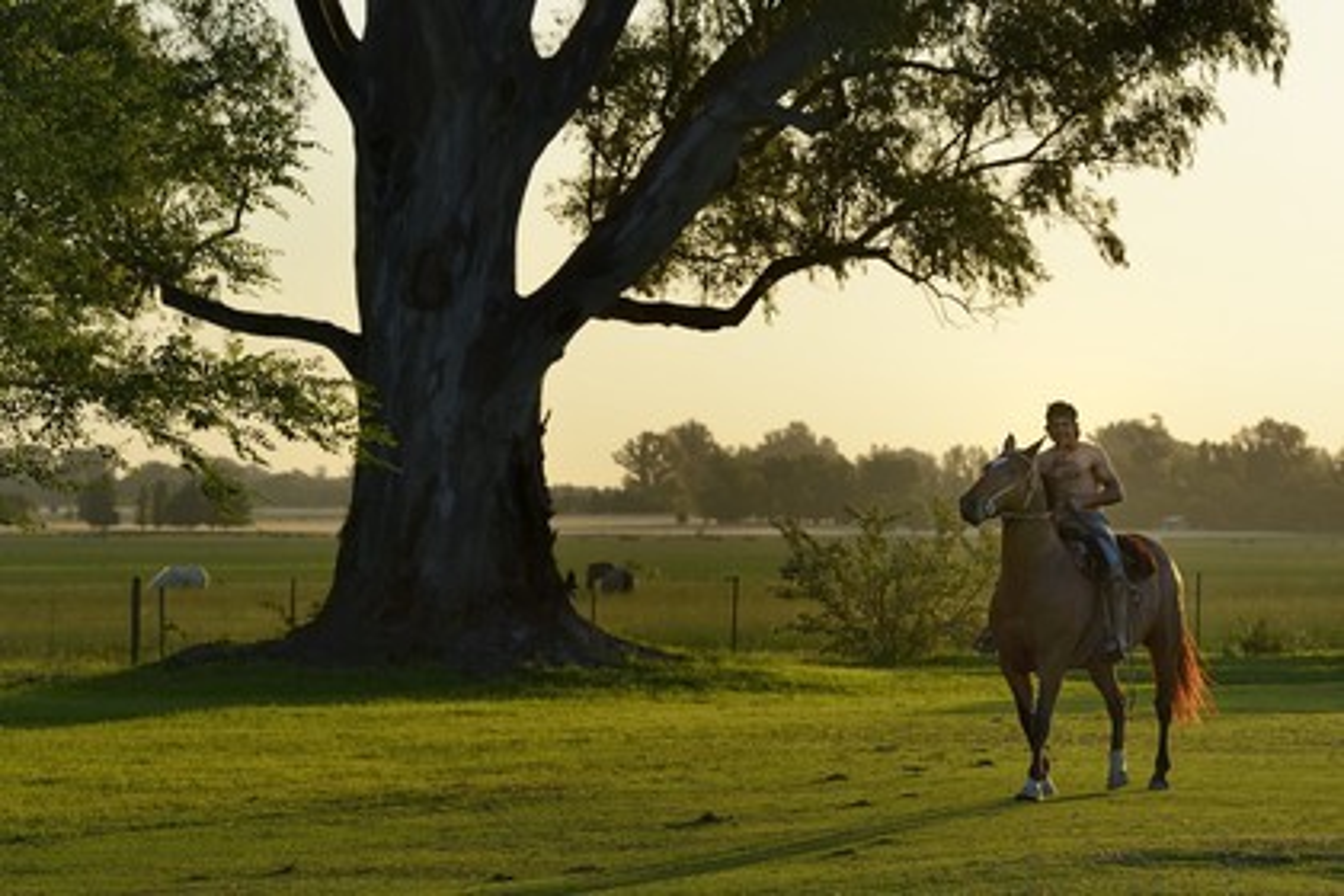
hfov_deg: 14.7
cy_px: 448
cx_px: 672
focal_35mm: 140
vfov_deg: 9.8
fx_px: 5226
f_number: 8
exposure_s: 1/800
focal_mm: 140
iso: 400
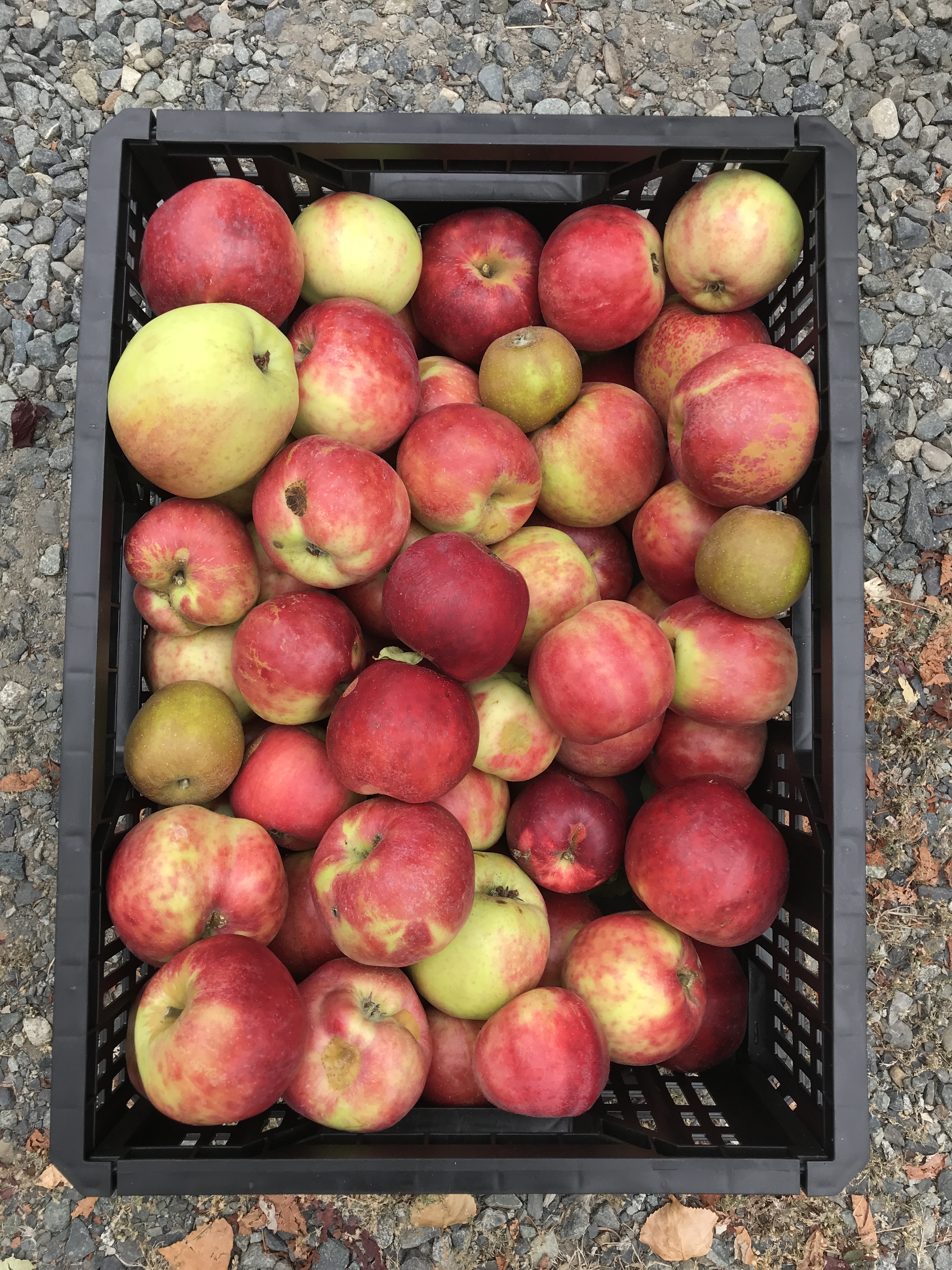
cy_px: 635
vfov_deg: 63.4
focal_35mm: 28
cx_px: 476
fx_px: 1027
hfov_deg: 49.7
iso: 20
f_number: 1.8
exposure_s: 1/471
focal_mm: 3.99
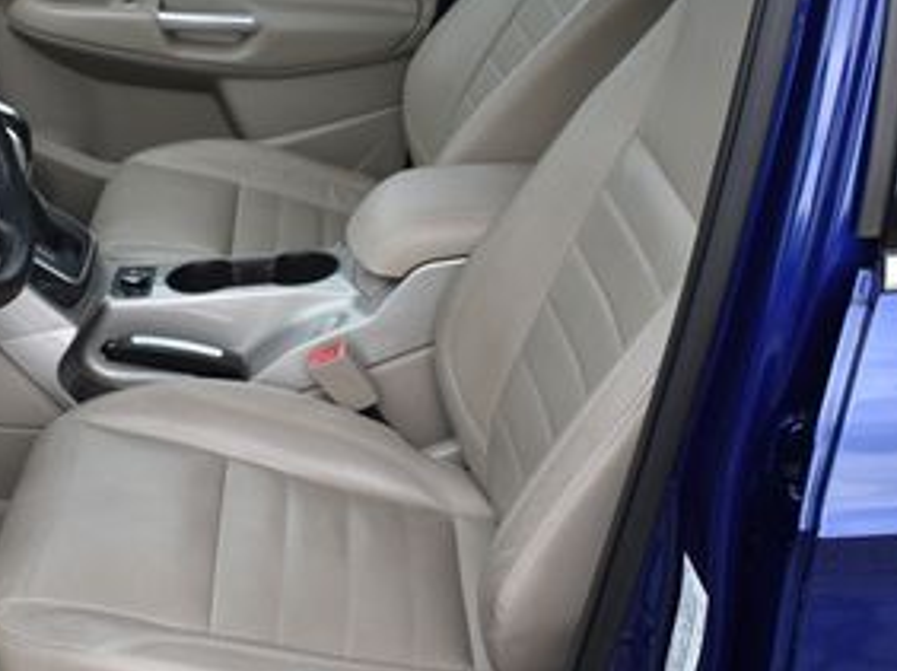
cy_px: 234
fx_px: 1528
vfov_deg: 24.7
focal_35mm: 59
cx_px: 283
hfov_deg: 32.4
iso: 220
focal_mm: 18
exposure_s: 1/250
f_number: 5.6
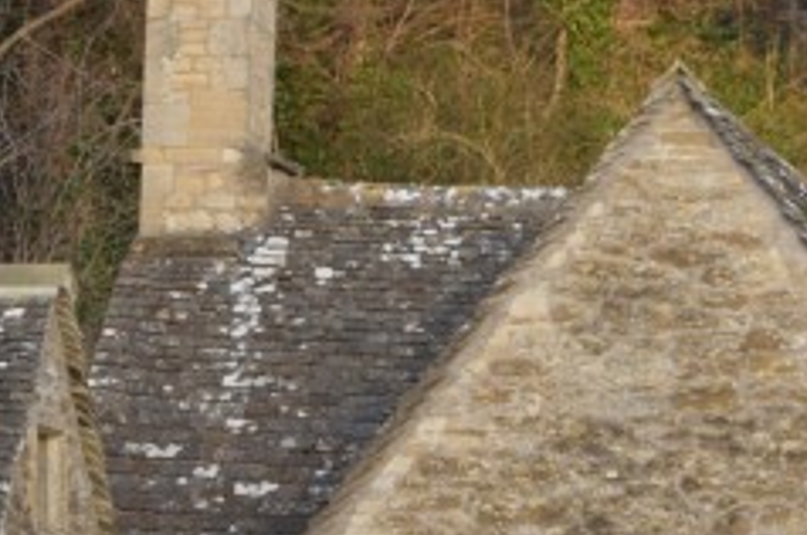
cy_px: 528
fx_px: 7231
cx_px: 244
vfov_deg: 4.2
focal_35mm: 323
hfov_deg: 6.4
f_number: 5.6
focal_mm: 50
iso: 200
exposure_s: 1/160
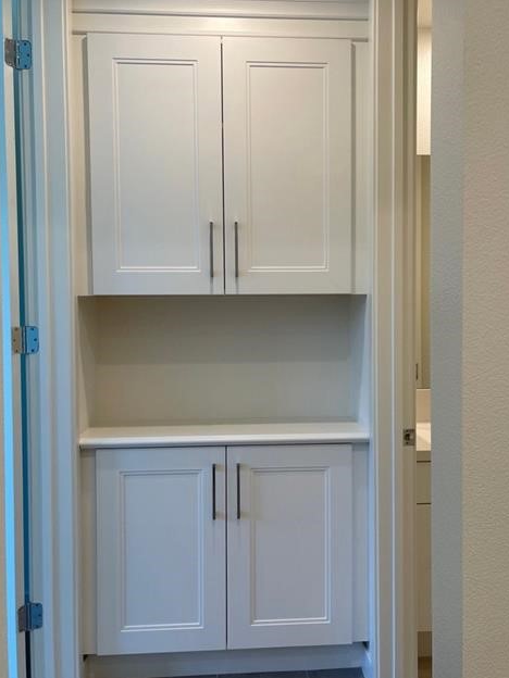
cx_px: 269
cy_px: 329
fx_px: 627
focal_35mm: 32
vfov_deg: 56.8
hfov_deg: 44.1
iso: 64
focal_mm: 5.1
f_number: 1.6
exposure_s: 1/120
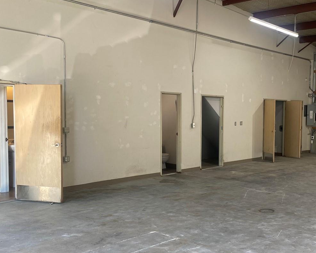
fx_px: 383
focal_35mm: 41
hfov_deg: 43.7
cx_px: 225
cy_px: 144
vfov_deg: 36.4
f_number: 1.8
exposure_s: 1/121
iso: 64
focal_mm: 4.25
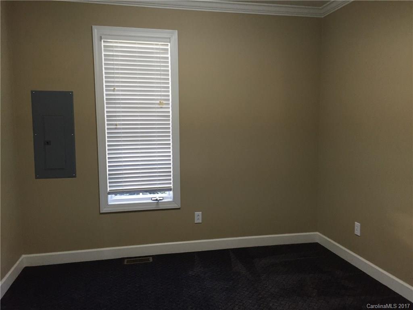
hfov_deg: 61.7
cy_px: 155
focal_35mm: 29
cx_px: 206
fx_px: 346
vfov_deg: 48.2
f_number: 2.2
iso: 50
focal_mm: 4.15
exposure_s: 1/30
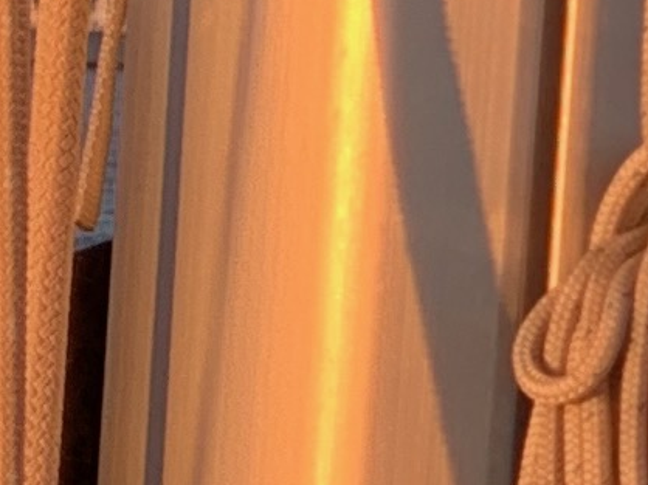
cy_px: 547
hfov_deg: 3.9
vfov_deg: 3.0
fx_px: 9392
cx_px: -1065
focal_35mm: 502
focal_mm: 6
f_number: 2.4
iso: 16
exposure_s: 1/122
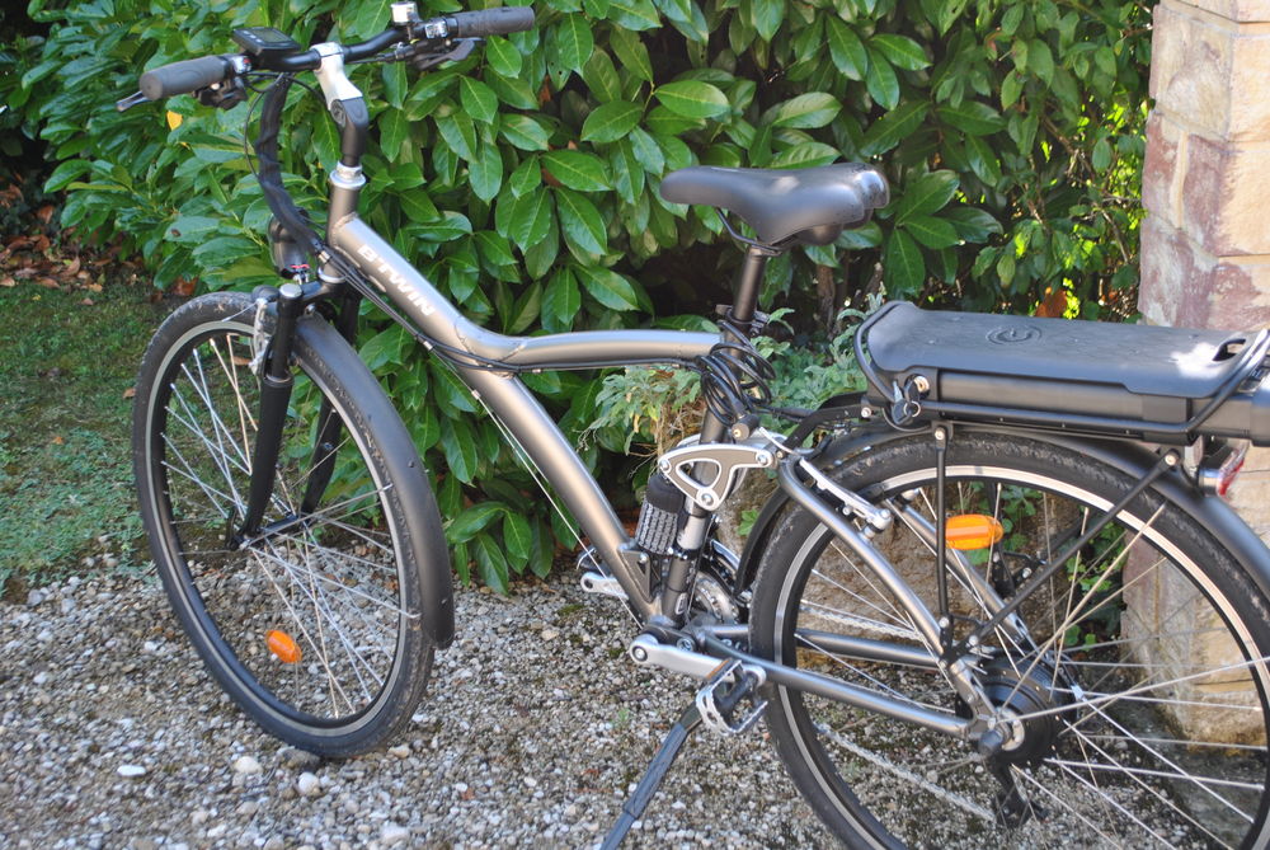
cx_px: 635
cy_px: 425
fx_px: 1907
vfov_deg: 25.1
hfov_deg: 36.8
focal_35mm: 54
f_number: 5
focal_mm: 36
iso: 200
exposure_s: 1/60
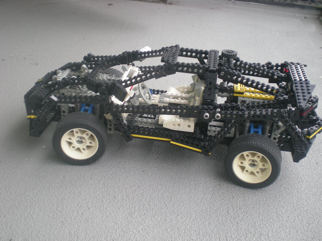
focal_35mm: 44
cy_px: 120
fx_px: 409
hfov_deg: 42.9
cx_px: 161
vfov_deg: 32.9
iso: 96
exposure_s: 1/60.4
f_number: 3.5
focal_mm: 7.4
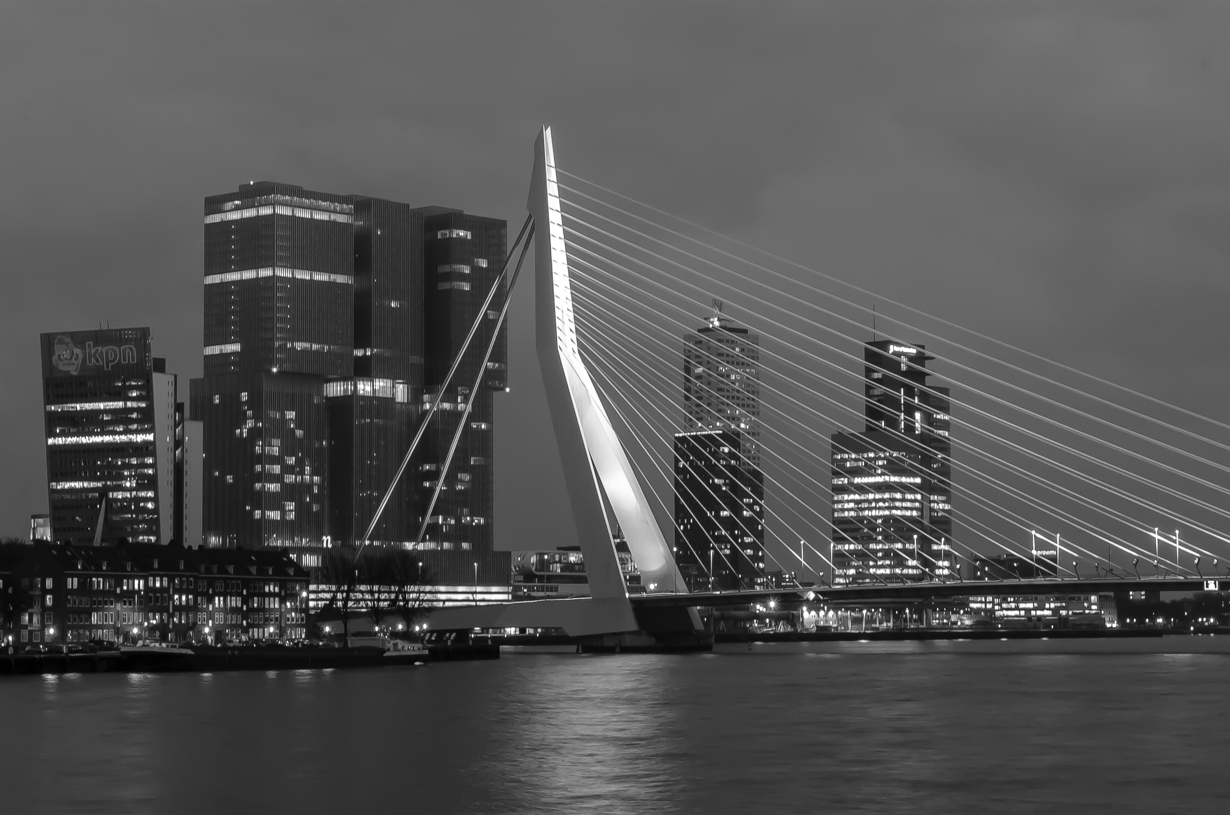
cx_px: 615
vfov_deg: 18.8
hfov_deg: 28.1
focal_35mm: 72
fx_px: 2455
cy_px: 408
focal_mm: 48
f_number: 18
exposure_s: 3
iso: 1000
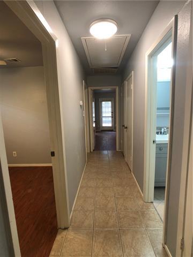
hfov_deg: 49.7
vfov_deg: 63.4
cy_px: 128
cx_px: 96
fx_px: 208
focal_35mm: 28
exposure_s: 1/20
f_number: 1.8
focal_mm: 4
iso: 40
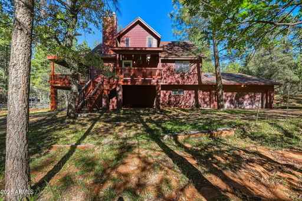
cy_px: 100
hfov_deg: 104.3
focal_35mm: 14
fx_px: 117
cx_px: 151
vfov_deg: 81.2
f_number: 9
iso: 100
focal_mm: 14
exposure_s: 1/200
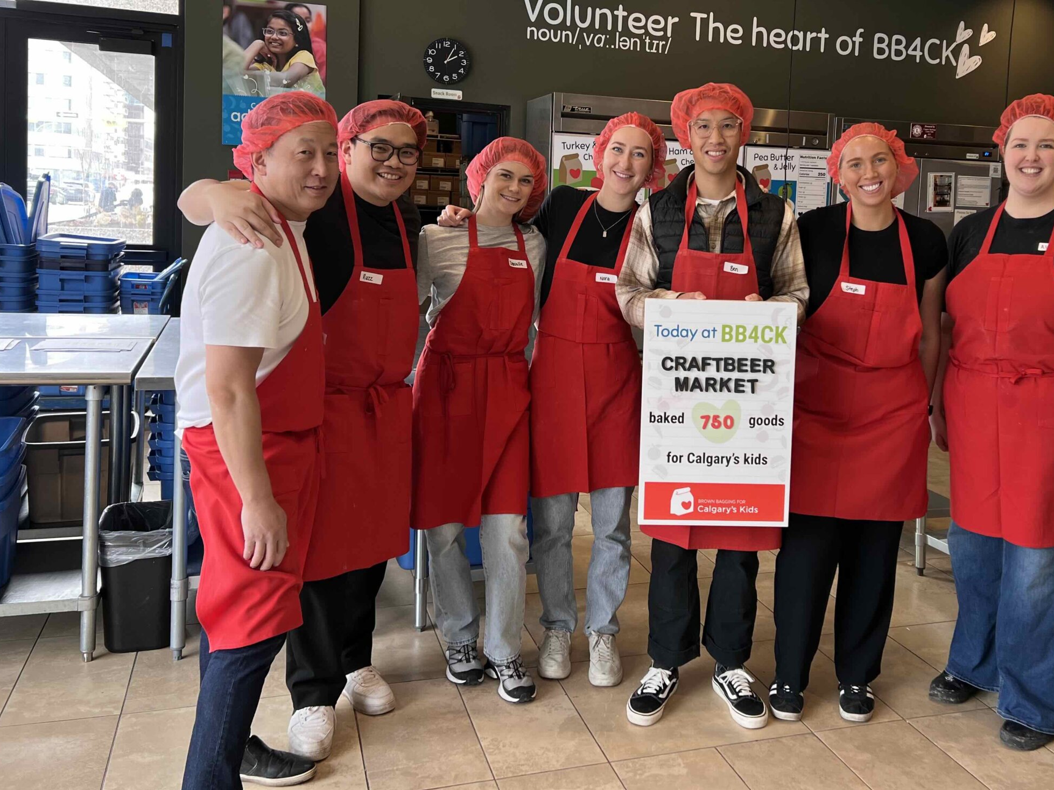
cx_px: 648
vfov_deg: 41.3
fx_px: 1035
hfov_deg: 53.5
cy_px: 275
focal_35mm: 34
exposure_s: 1/121
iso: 64
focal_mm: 5.7
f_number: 1.5
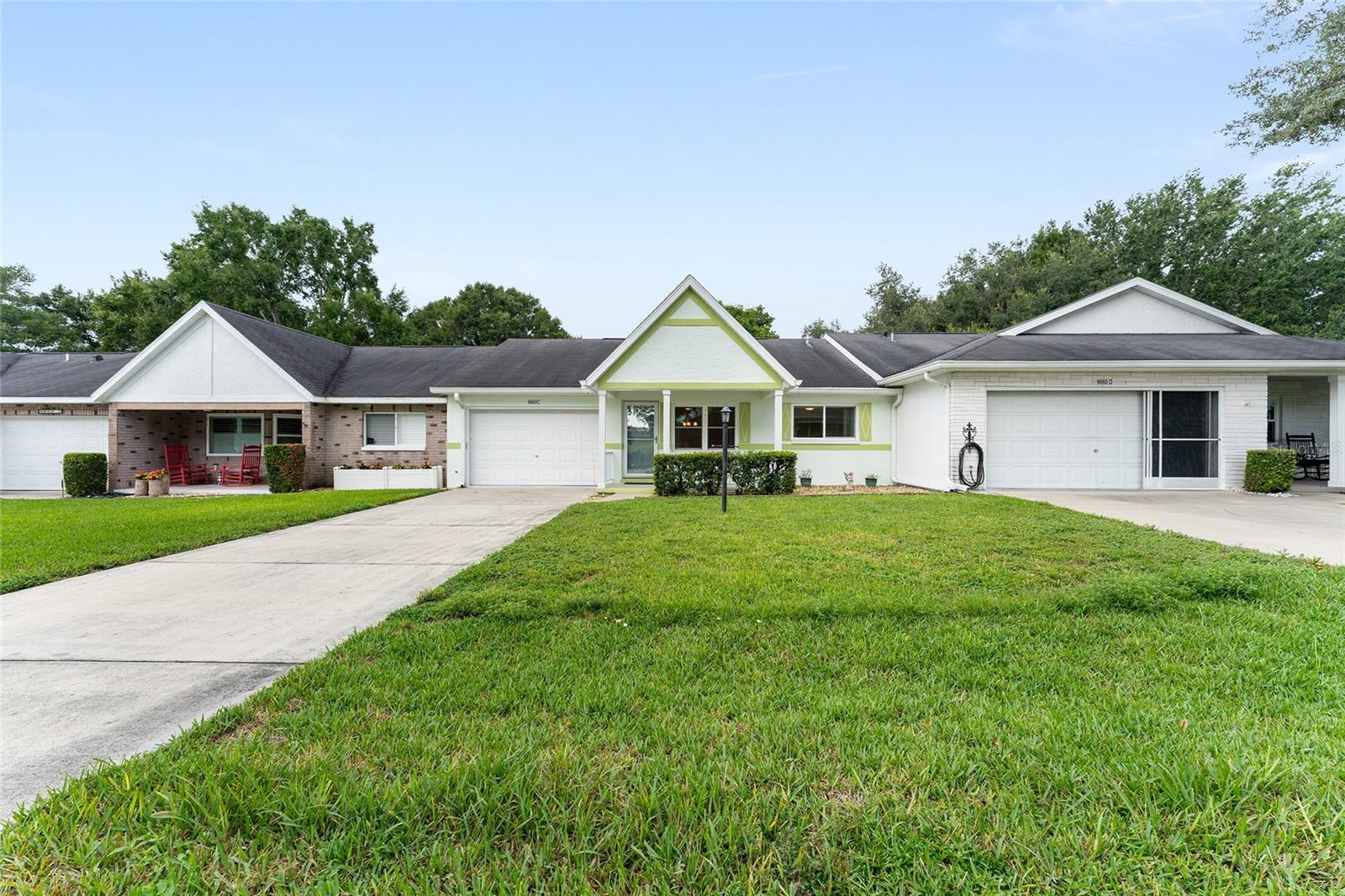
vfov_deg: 81.2
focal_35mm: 14
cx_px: 672
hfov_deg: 104.3
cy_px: 448
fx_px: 523
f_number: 7.1
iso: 500
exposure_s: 1/320
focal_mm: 14
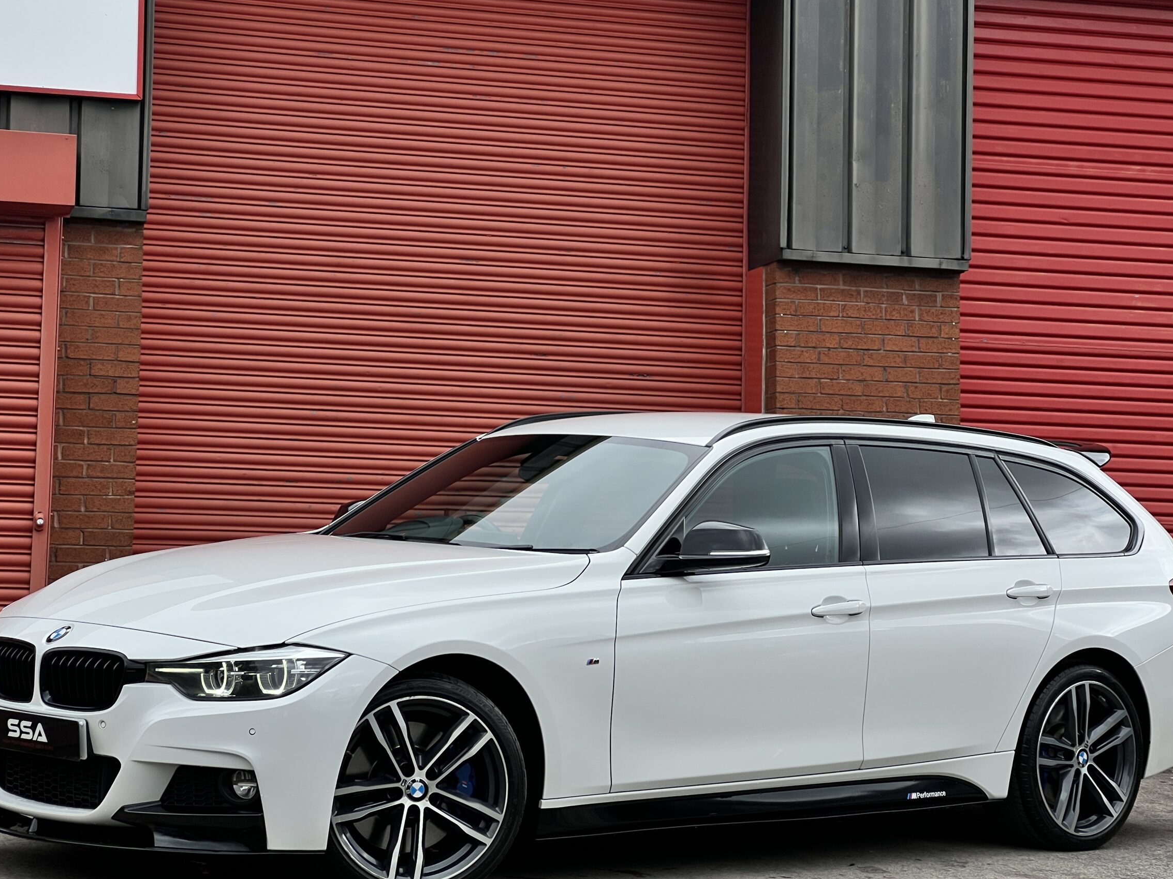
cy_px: 421
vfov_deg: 17.0
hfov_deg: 22.5
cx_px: 583
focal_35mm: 87
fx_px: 2948
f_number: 2.8
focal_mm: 9
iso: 32
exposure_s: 1/747
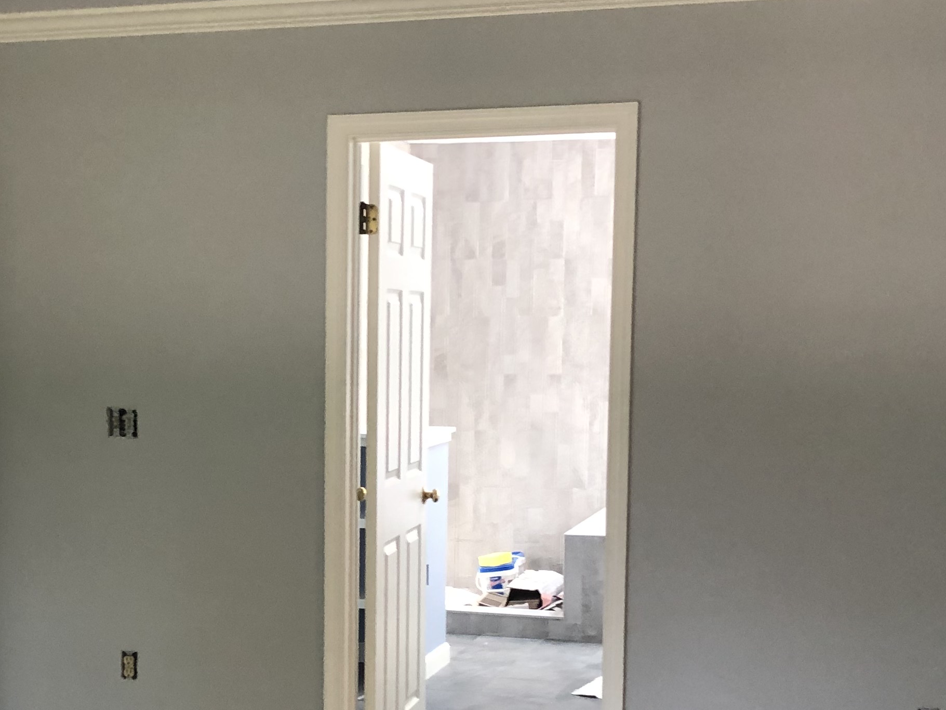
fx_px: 1694
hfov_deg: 31.0
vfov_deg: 23.5
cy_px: 477
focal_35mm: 62
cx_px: 332
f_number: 1.8
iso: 40
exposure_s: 1/15
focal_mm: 3.99
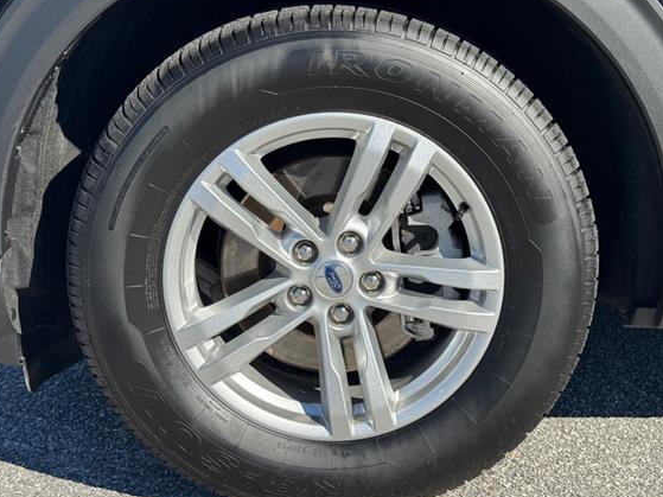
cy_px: 249
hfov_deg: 34.9
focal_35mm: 55
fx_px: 1053
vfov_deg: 26.5
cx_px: 344
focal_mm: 6.76
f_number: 1.78
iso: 64
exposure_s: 1/3425
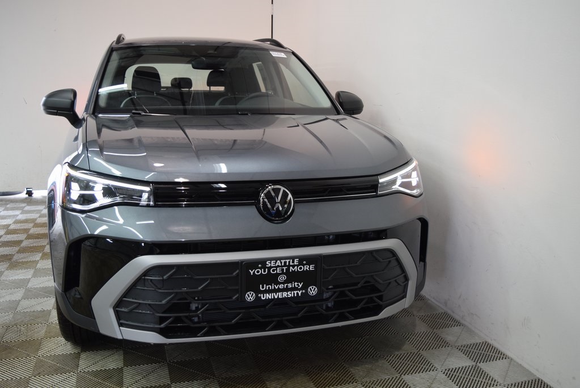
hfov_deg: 53.1
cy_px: 194
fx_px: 580
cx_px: 290
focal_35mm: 36
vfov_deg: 36.9
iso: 720
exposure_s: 1/60
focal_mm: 24
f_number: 4
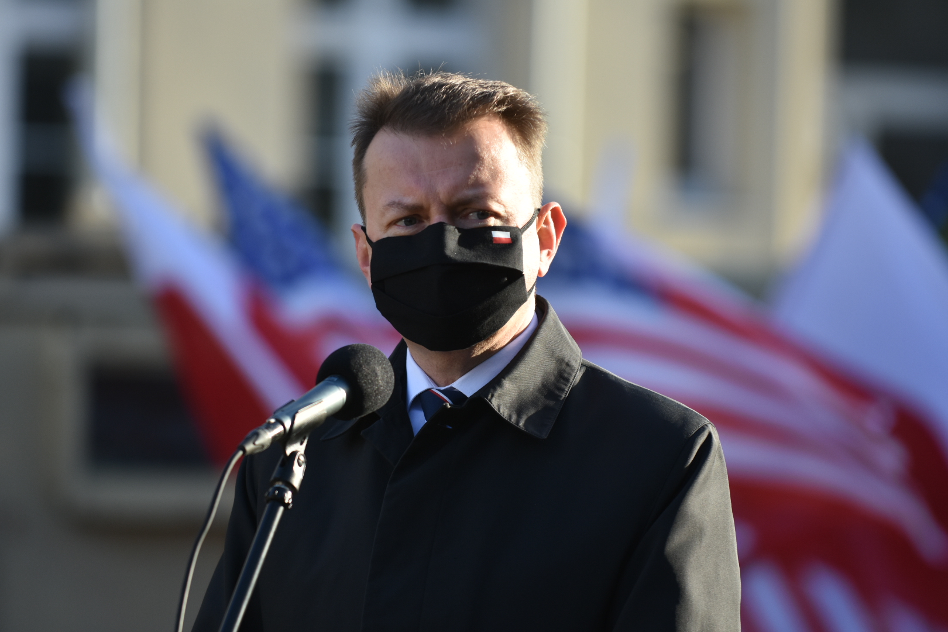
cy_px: 316
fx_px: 7899
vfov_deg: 4.6
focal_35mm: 300
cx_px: 474
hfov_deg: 6.9
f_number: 2.8
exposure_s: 1/1600
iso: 400
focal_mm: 200
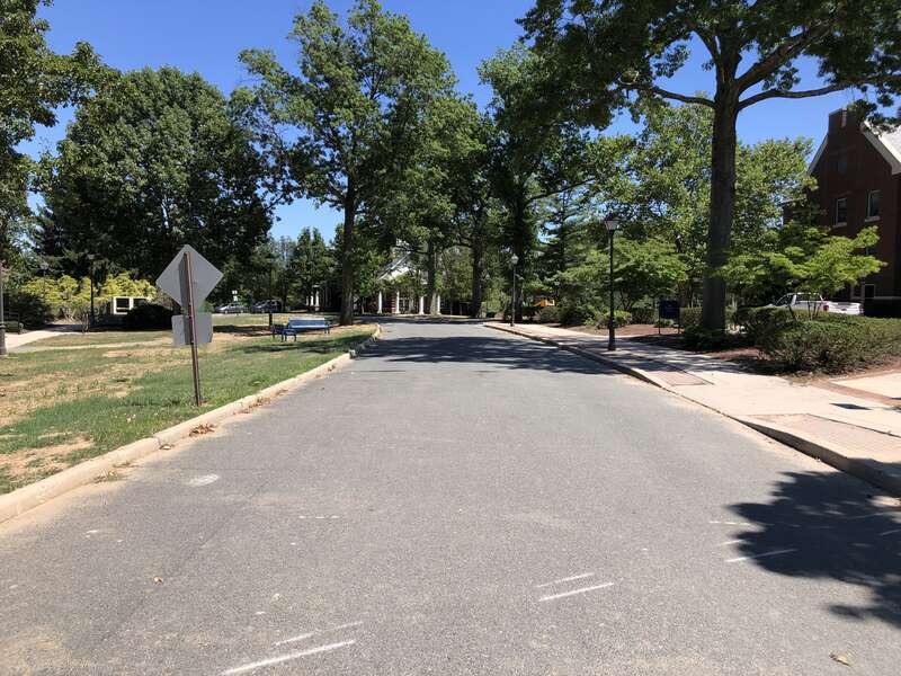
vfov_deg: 49.7
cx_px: 450
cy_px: 338
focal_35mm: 28
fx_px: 729
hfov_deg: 63.4
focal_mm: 4
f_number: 1.8
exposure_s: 1/1200
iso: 20
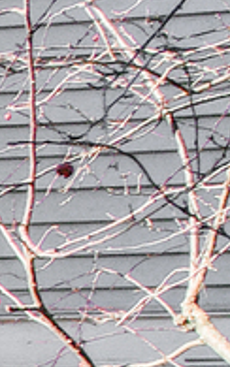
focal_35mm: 186
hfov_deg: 5.2
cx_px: -1003
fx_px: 1864
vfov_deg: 10.5
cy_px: 672
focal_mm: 8.38
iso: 100
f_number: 2.8
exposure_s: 1/400
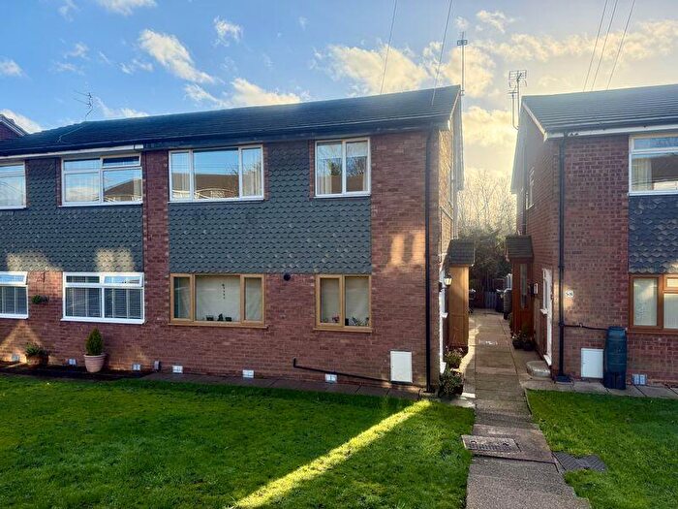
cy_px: 254
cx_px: 339
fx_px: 470
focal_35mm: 24
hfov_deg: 71.6
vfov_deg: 56.8
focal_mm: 6.76
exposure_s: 1/1812
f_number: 1.78
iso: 100
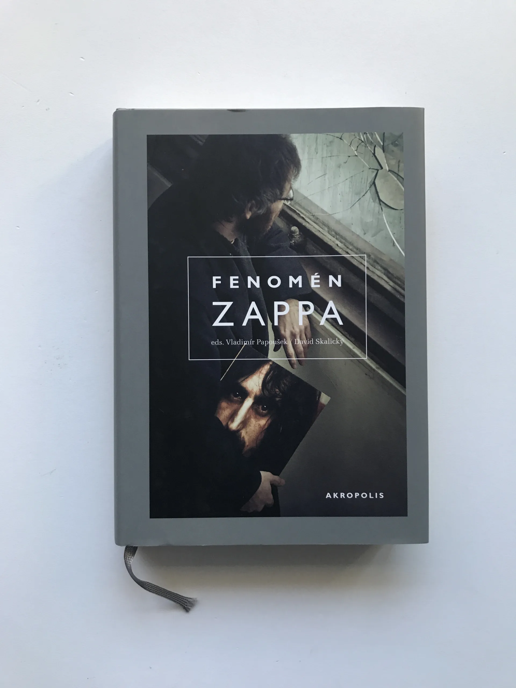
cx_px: 258
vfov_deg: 63.4
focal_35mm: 28
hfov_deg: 49.7
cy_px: 344
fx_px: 557
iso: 20
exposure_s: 1/33
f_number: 1.8
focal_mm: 3.99
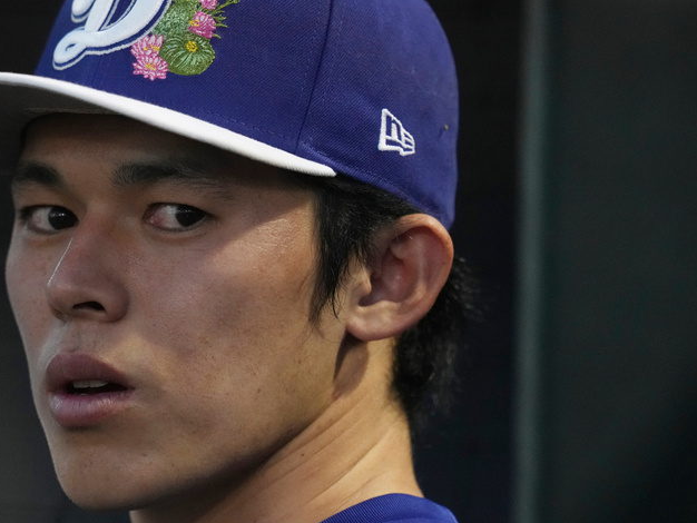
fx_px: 12670
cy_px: 272
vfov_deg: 2.4
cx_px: 188
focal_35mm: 629
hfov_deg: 3.2
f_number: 2.8
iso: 5000
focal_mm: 400
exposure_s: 1/1250
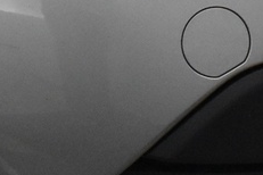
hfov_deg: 7.2
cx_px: 207
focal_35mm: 285
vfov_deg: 4.8
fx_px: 2078
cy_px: -176
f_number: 6.3
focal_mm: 27
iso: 3200
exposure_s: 1/160
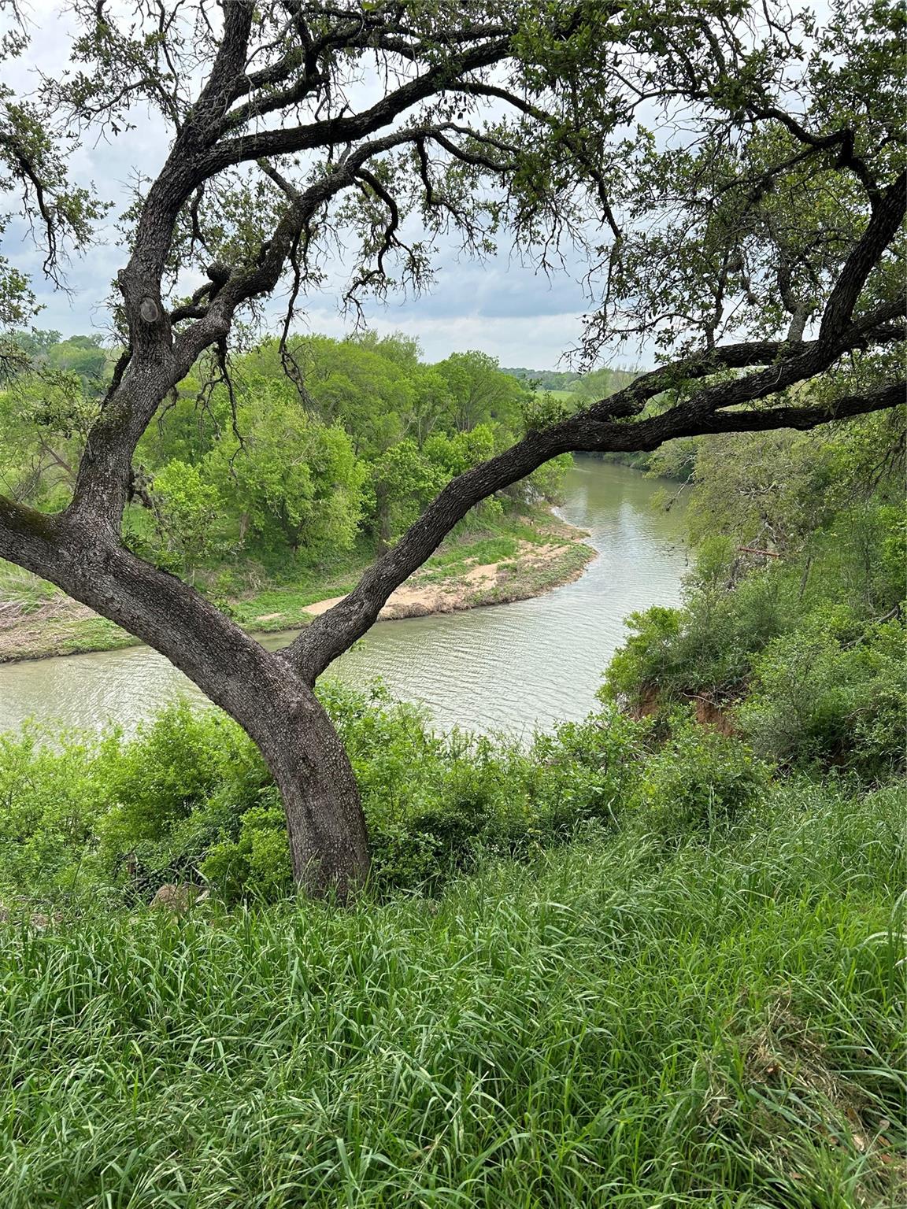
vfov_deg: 67.3
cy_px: 604
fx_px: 908
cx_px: 454
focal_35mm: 26
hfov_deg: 53.1
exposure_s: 1/1058
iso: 50
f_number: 1.5
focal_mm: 5.7
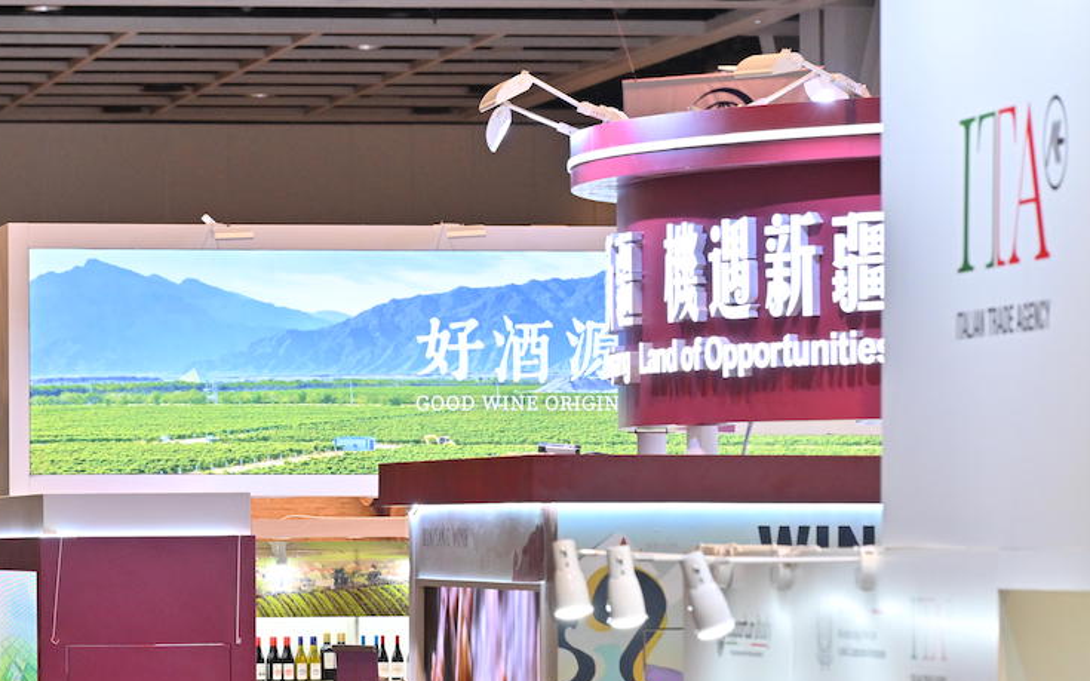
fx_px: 6326
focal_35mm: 213
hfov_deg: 9.8
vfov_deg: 6.1
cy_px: 597
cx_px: 168
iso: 1000
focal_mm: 120
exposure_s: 1/200
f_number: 6.3
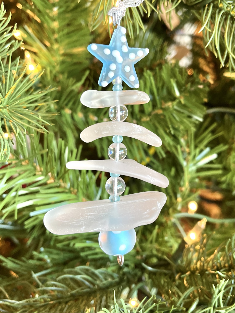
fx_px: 235
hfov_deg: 53.1
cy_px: 156
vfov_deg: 67.3
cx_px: 118
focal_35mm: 26
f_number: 1.6
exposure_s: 1/60
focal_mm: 5.1
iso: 125
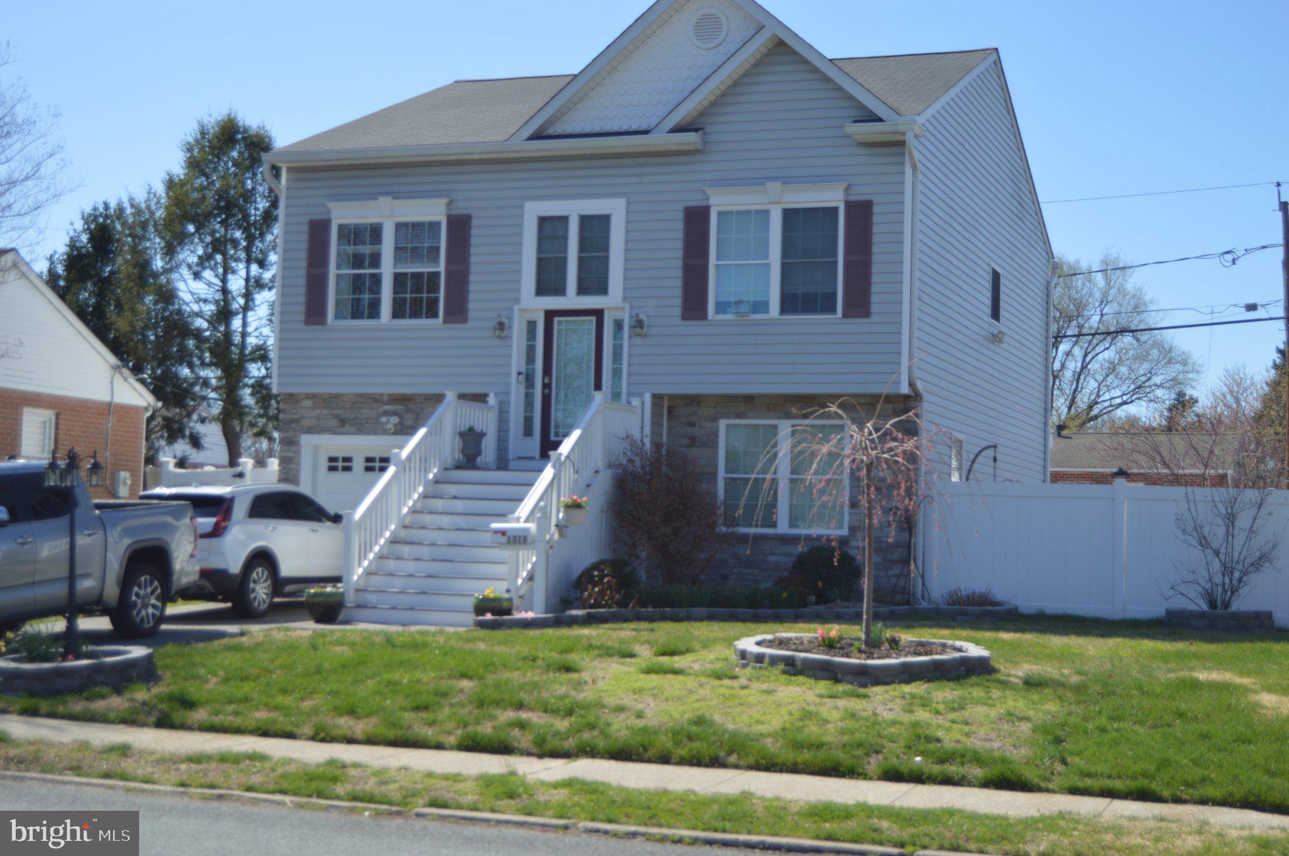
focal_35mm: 52
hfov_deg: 37.9
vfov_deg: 25.7
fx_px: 1878
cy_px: 428
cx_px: 644
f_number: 4.5
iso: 100
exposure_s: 1/640
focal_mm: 35
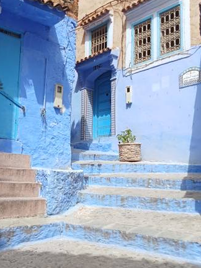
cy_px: 135
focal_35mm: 40
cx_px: 73
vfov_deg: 46.8
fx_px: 310
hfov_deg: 35.7
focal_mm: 2.79
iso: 200
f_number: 2
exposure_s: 1/2165
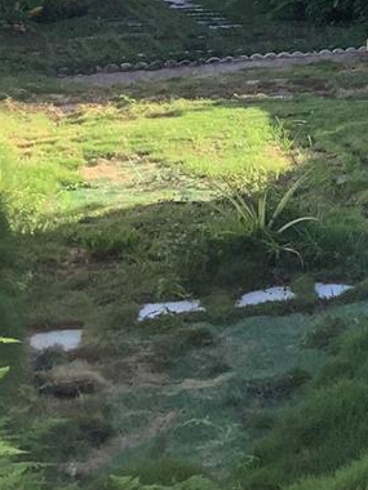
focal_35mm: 98
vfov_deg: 19.2
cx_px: 576
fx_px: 1389
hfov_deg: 14.0
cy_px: -57
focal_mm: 3.3
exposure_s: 1/815
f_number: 2.4
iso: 25
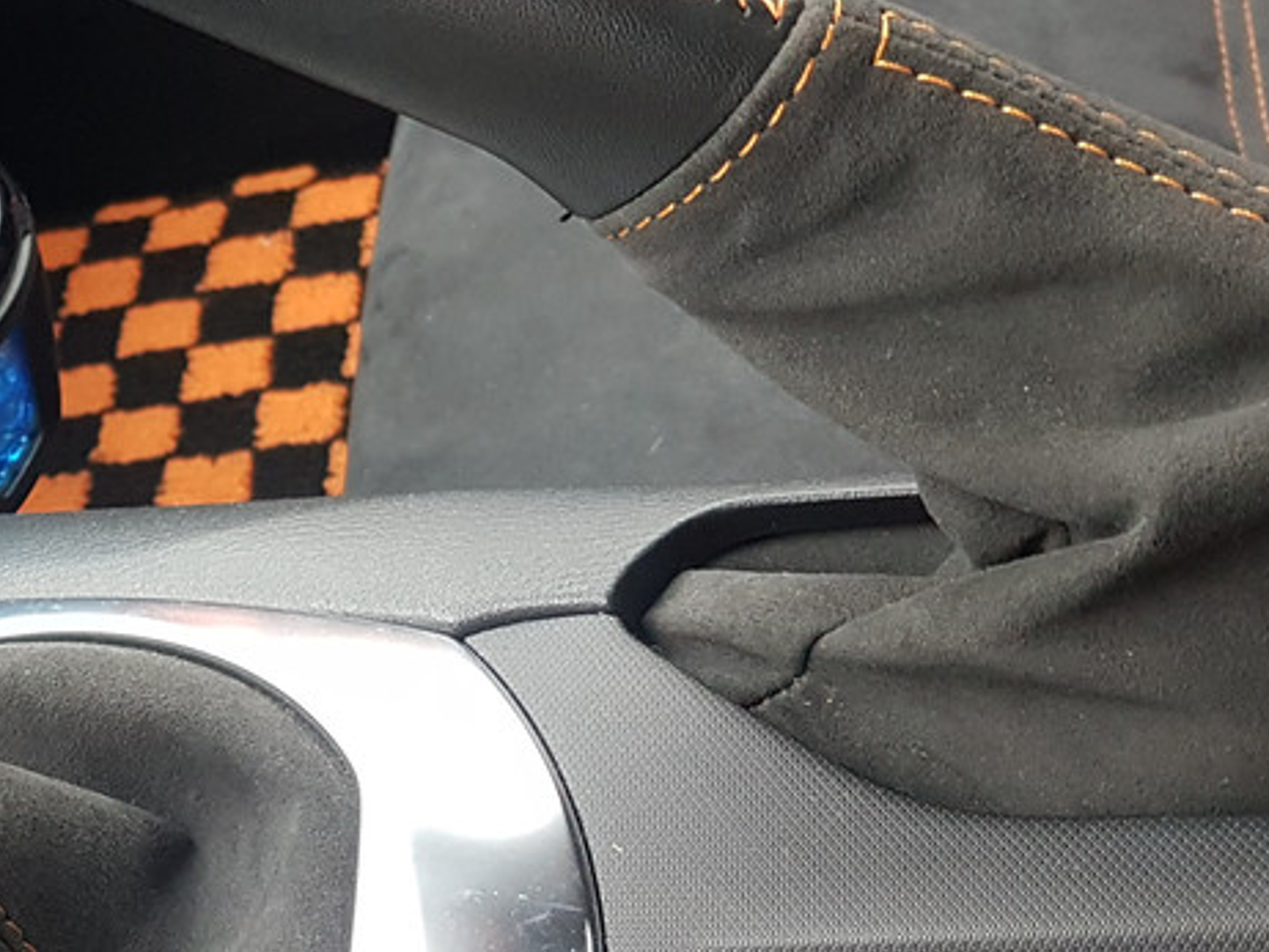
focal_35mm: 60
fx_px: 2201
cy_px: 513
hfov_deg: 30.2
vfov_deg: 24.4
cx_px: 29
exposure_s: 1/50
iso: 160
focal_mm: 4.2
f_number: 1.7
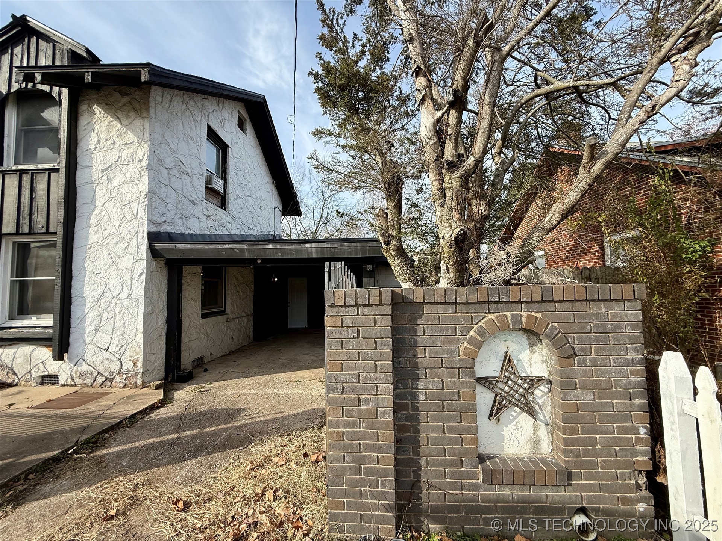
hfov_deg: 102.1
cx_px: 361
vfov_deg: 85.7
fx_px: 292
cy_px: 270
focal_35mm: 14
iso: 50
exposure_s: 1/679
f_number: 2.2
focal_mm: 2.22
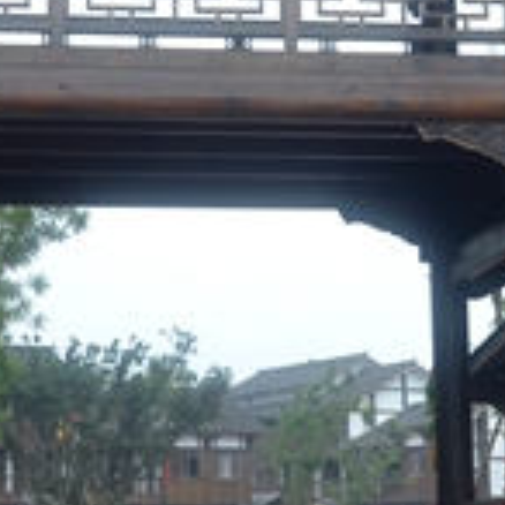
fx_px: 1733
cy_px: 195
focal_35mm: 105
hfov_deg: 16.6
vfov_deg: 16.6
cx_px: 259
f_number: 9
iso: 800
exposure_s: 1/320
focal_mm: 24
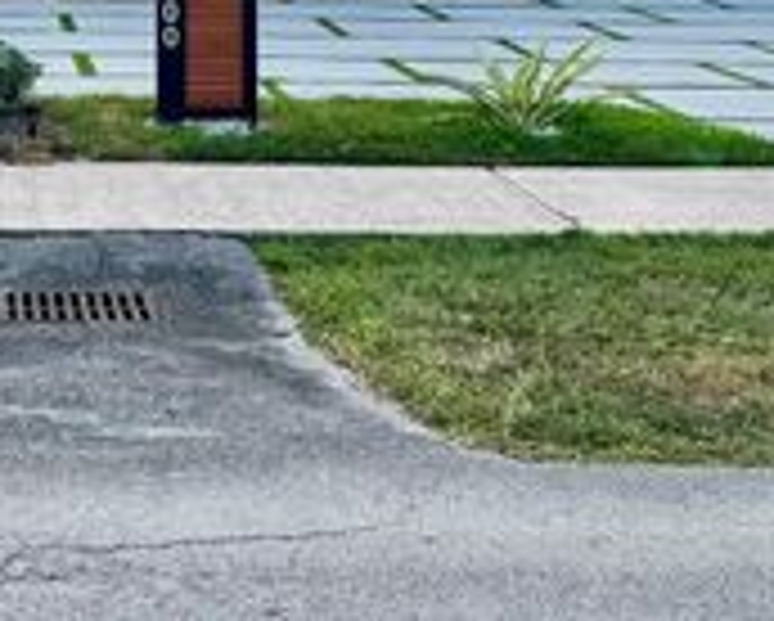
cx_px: -27
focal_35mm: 68
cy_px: -209
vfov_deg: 20.4
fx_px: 1559
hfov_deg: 26.2
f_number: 1.78
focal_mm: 6.76
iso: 80
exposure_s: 1/474
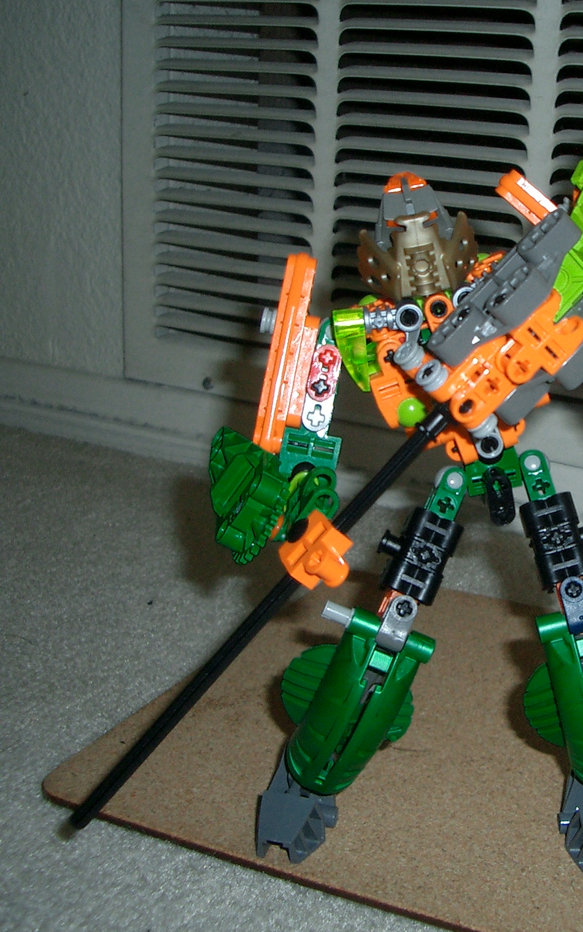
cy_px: 464
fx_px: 1271
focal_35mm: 50
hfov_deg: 25.3
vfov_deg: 40.3
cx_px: 479
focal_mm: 5.8
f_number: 2.6
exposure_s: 1/40
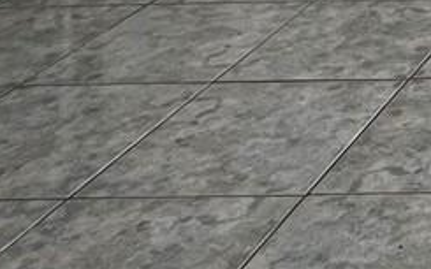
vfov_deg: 10.0
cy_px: -585
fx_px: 1057
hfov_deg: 17.1
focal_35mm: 90
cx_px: 857
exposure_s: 1/120
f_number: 1.8
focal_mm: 1.57
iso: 200
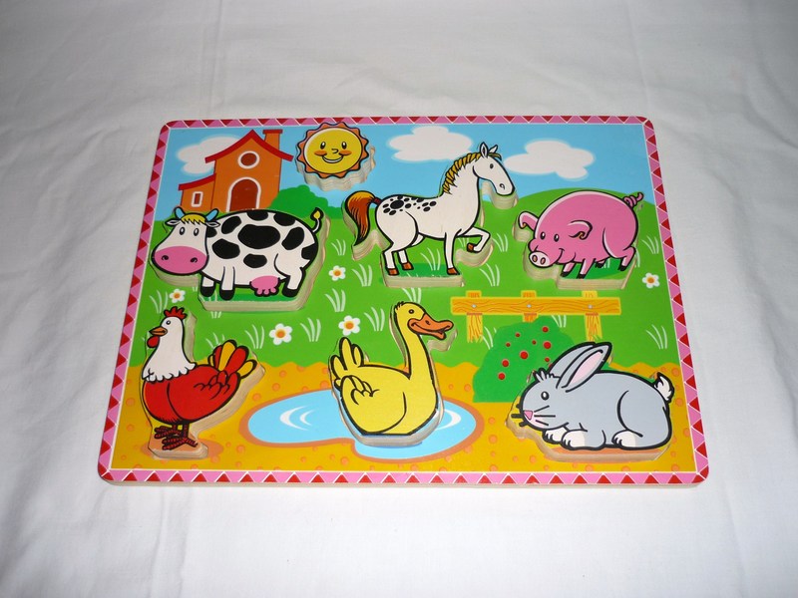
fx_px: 761
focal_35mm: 33
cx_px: 399
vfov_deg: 42.9
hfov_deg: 55.4
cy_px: 299
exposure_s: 1/30
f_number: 2.8
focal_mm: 5.5
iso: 100
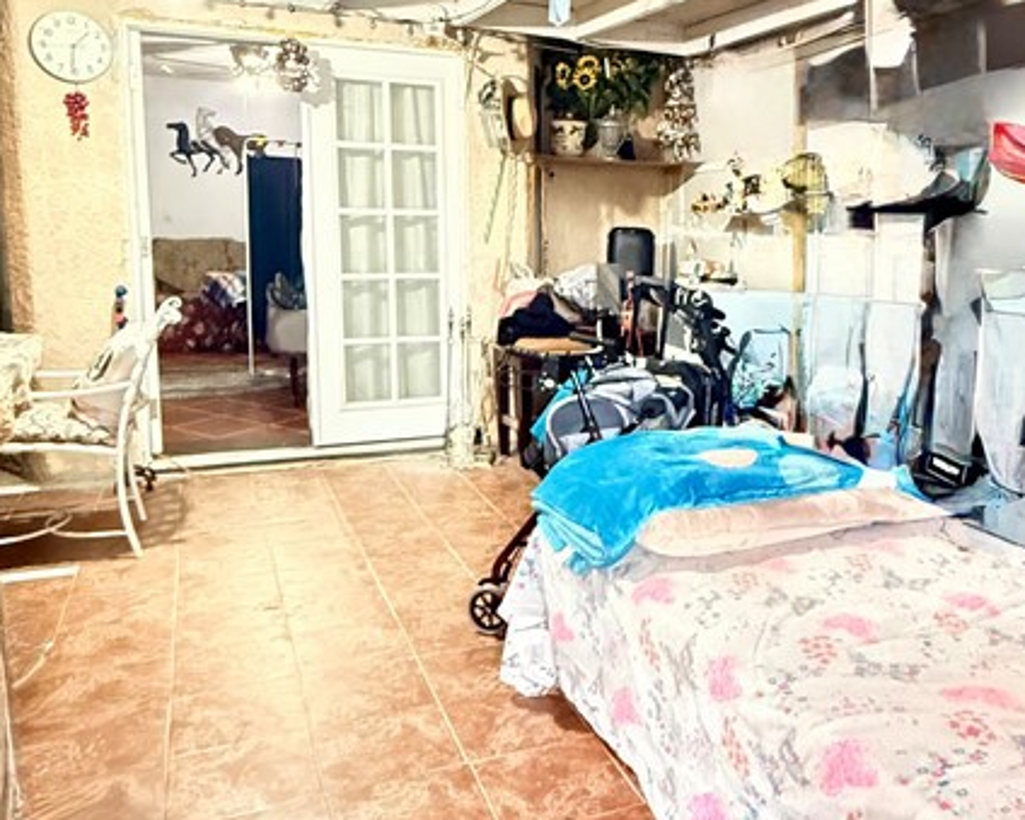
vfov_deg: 44.5
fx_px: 1001
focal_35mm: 33
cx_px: 711
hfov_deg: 52.8
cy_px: 368
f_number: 2.2
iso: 1600
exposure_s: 1/30
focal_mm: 2.22
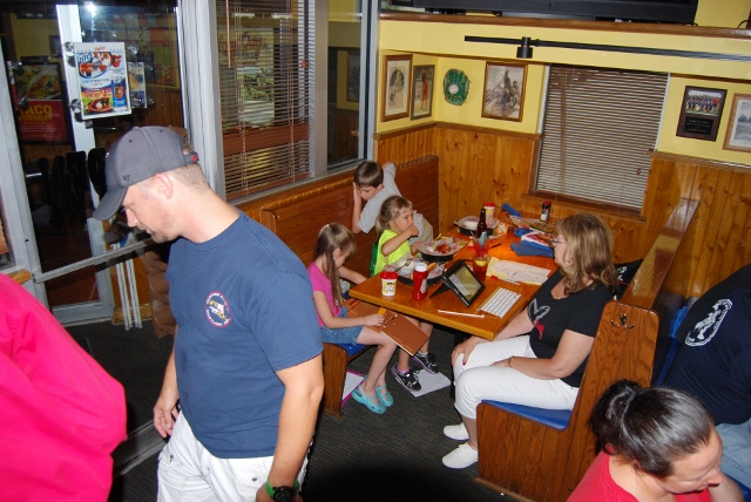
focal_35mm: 27
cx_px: 376
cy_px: 251
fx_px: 564
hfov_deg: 67.3
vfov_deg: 48.0
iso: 200
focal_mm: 18
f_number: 3.5
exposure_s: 1/60
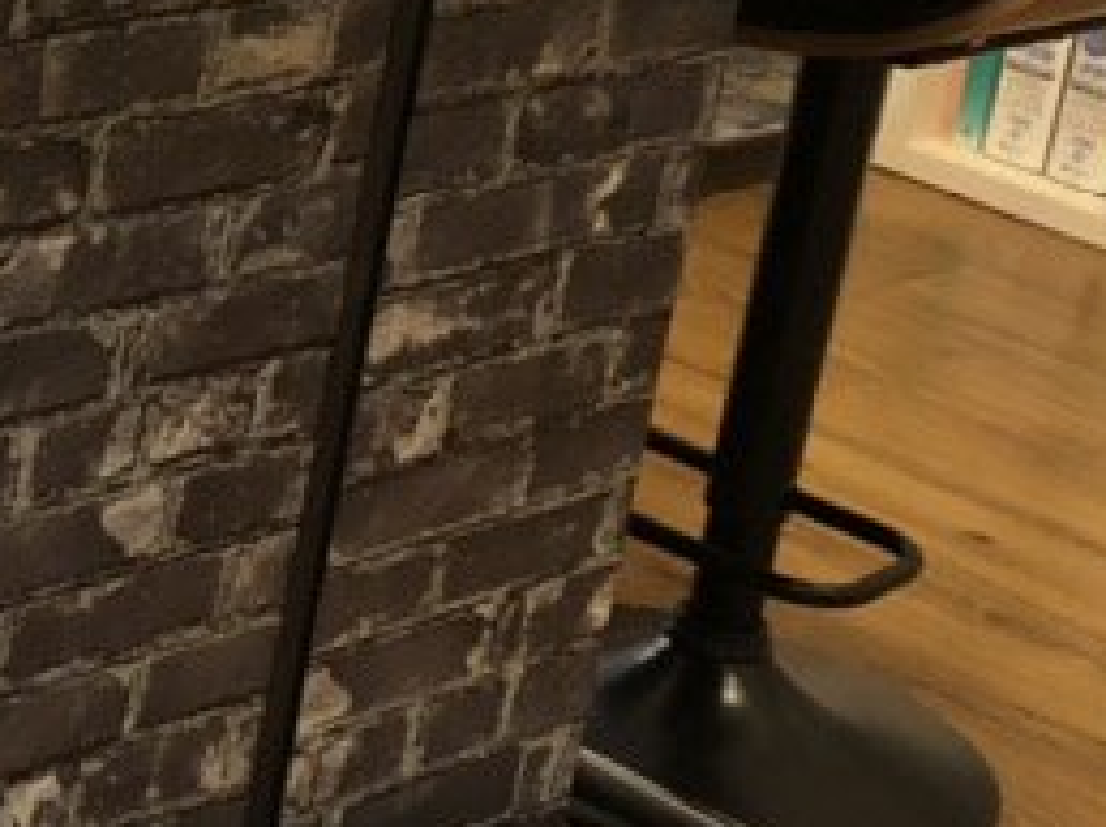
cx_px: -527
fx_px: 4150
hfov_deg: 14.2
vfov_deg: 11.3
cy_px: 163
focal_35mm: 130
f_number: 1.8
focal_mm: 3.99
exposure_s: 1/17
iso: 64
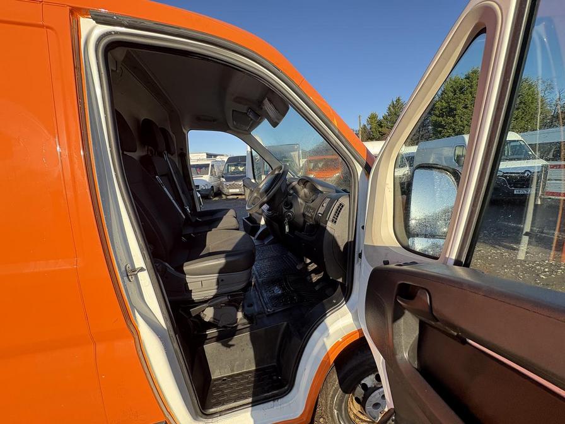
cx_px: 282
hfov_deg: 102.1
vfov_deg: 85.7
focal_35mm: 14
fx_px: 229
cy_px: 212
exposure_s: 1/258
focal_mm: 2.22
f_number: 2.2
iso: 40
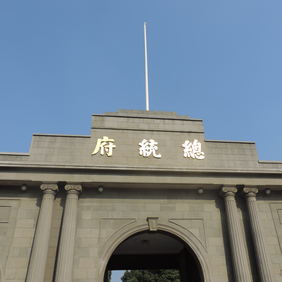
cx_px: 156
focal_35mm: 34
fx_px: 313
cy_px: 137
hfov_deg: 48.4
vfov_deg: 48.4
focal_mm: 4.9
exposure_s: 1/1250
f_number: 3.4
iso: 80
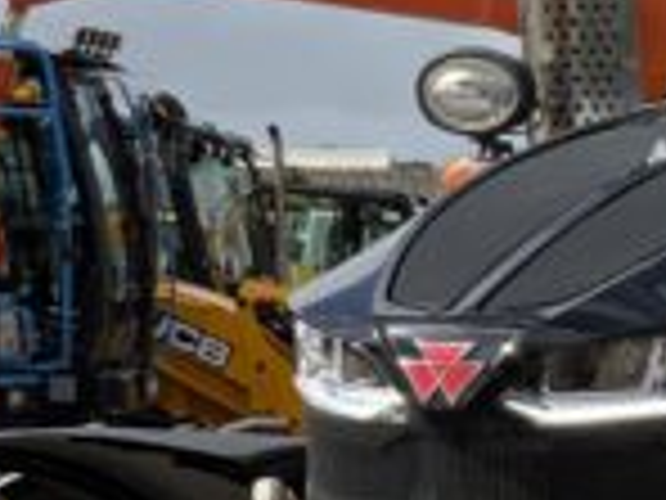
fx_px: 3848
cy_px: 626
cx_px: 1382
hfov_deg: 9.2
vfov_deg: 7.4
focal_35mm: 200
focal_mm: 3
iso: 16
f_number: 1.8
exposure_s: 1/2227
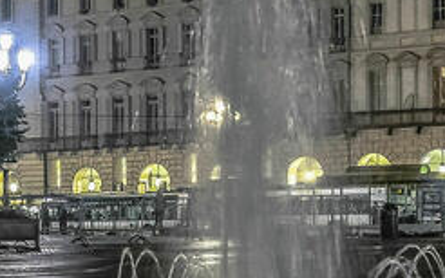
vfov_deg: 10.6
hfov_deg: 16.8
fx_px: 1505
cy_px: 199
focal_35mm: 124
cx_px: 293
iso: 1600
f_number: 2.8
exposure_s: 1/25
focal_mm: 24
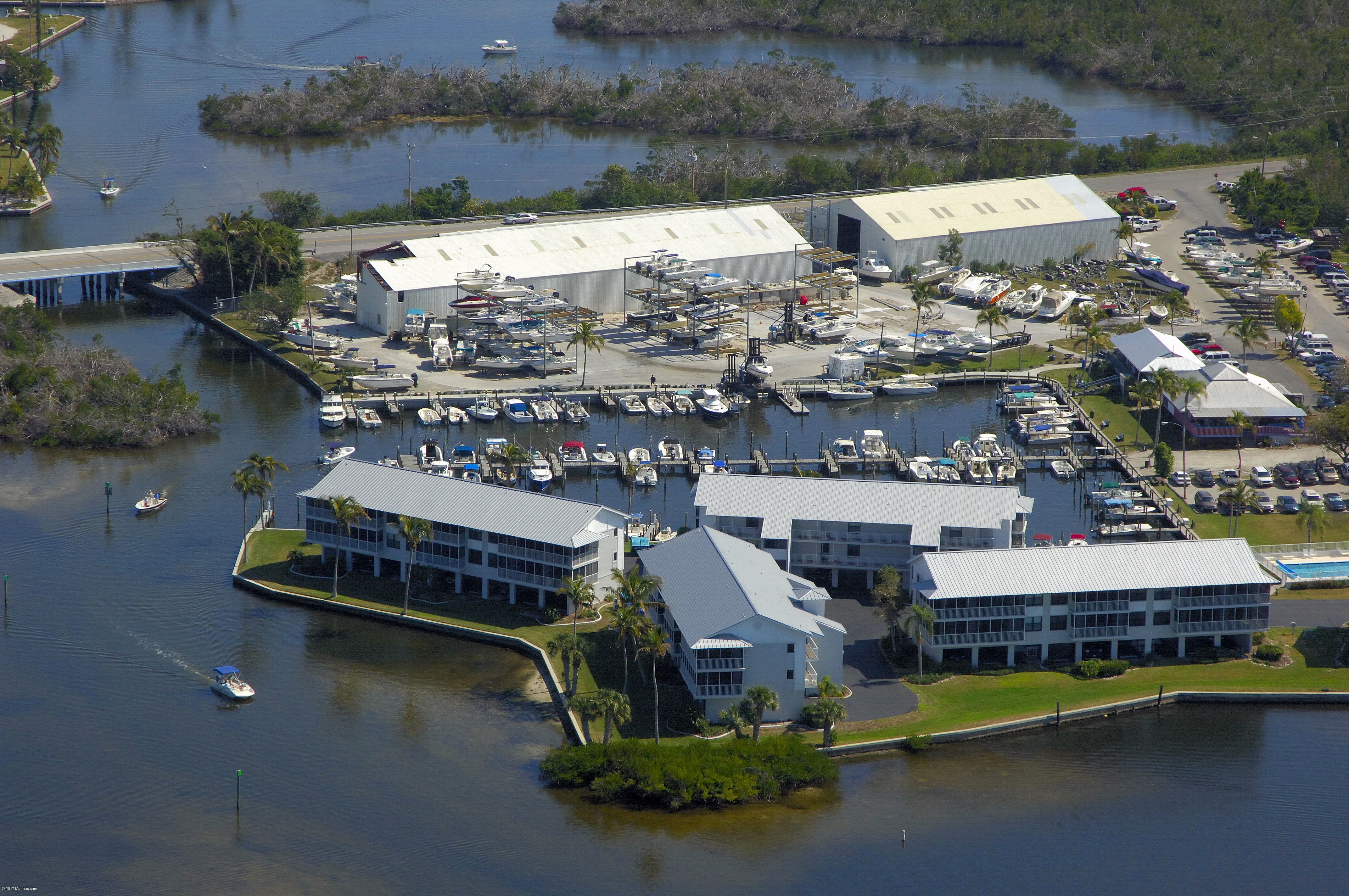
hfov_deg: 16.1
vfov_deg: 10.7
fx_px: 4772
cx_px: 674
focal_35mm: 128
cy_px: 448
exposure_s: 1/1000
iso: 400
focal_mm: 85
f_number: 9
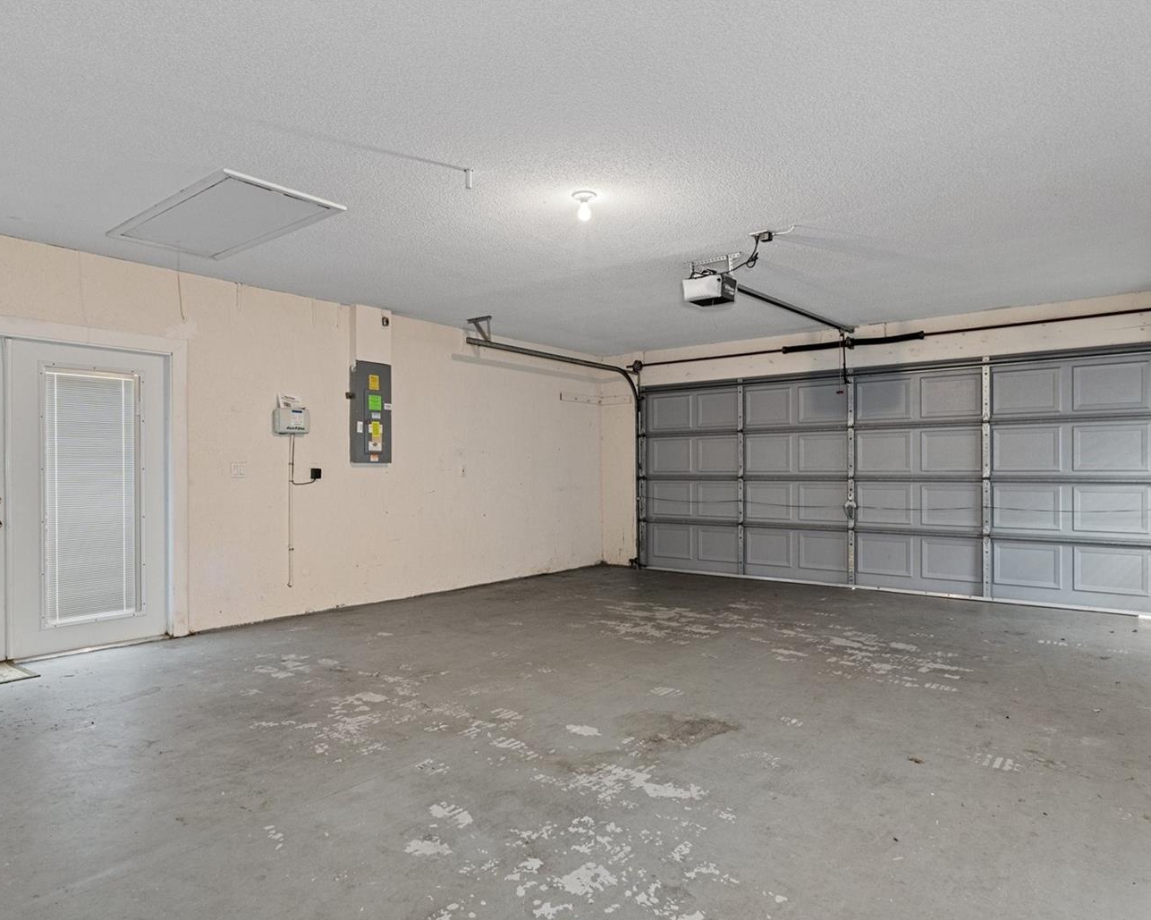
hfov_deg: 77.6
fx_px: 715
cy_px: 472
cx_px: 581
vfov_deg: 65.5
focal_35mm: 21
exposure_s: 2
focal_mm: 12
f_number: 8
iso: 320
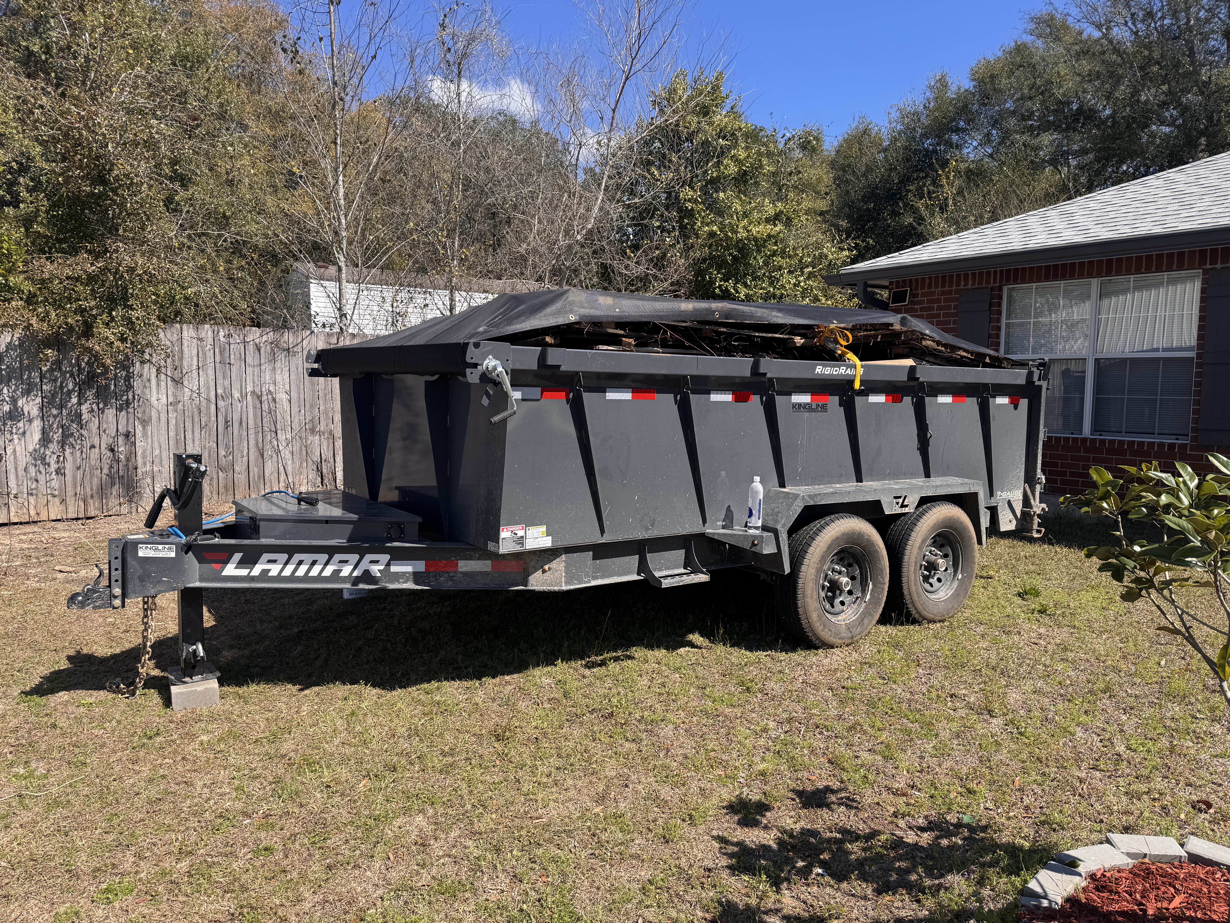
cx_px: 615
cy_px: 462
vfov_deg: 56.8
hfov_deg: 71.6
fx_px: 853
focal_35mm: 24
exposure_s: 1/2506
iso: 80
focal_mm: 6.76
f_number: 1.78
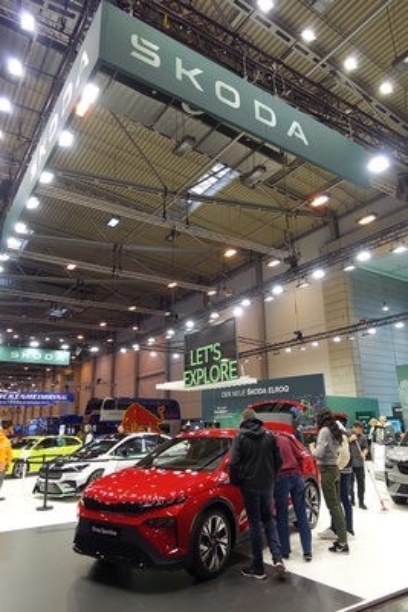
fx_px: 408
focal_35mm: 24
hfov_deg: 53.2
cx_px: 204
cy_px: 306
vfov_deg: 73.7
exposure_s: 1/50
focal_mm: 8.8
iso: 125
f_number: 2.8
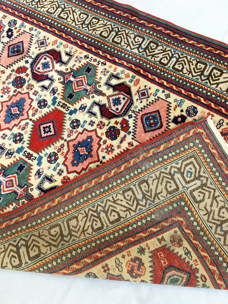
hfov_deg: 48.2
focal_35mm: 29
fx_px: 255
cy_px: 152
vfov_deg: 61.7
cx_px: 114
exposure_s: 1/33
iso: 125
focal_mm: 4.15
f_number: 2.2
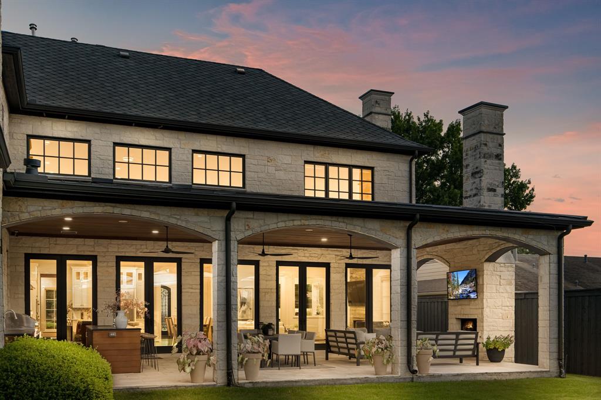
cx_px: 300
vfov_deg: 36.8
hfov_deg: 53.1
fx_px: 601
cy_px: 200
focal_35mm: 36
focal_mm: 24
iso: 200
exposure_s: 1/10
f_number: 8
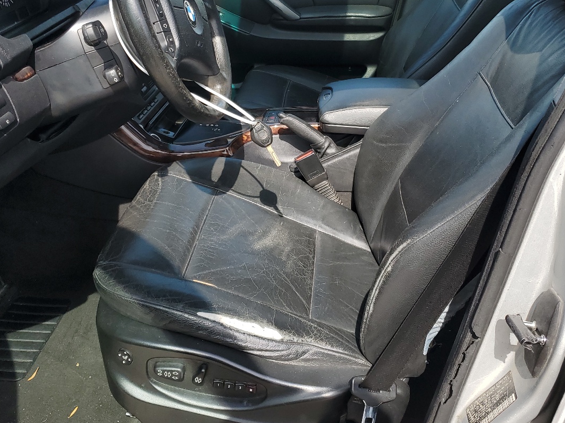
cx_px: 276
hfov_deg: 47.9
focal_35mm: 39
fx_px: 636
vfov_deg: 36.3
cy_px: 130
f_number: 1.5
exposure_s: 1/1250
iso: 50
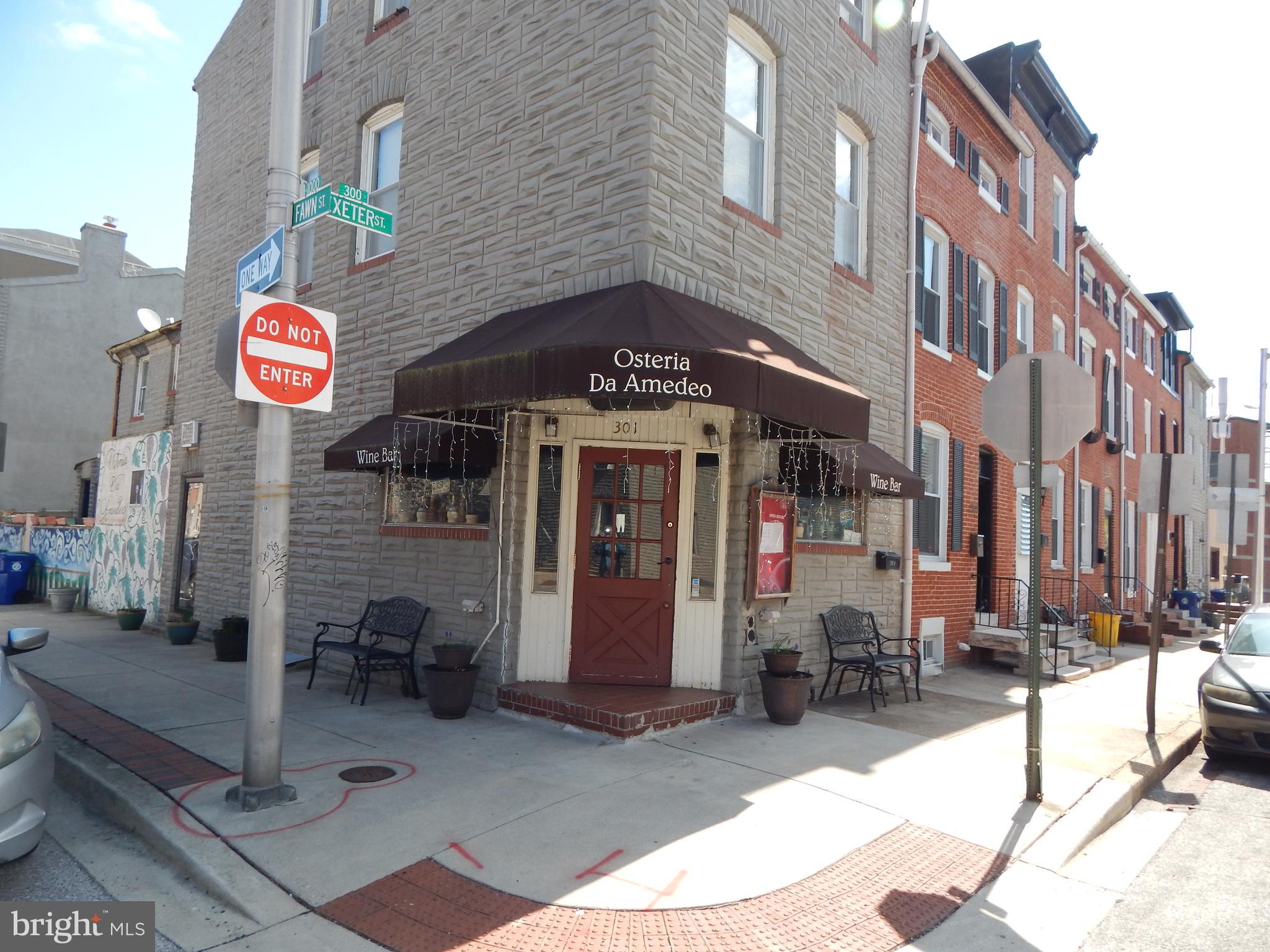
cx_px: 635
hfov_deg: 76.4
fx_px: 807
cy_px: 476
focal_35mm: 22
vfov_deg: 61.1
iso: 125
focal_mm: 4
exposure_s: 1/640
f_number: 3
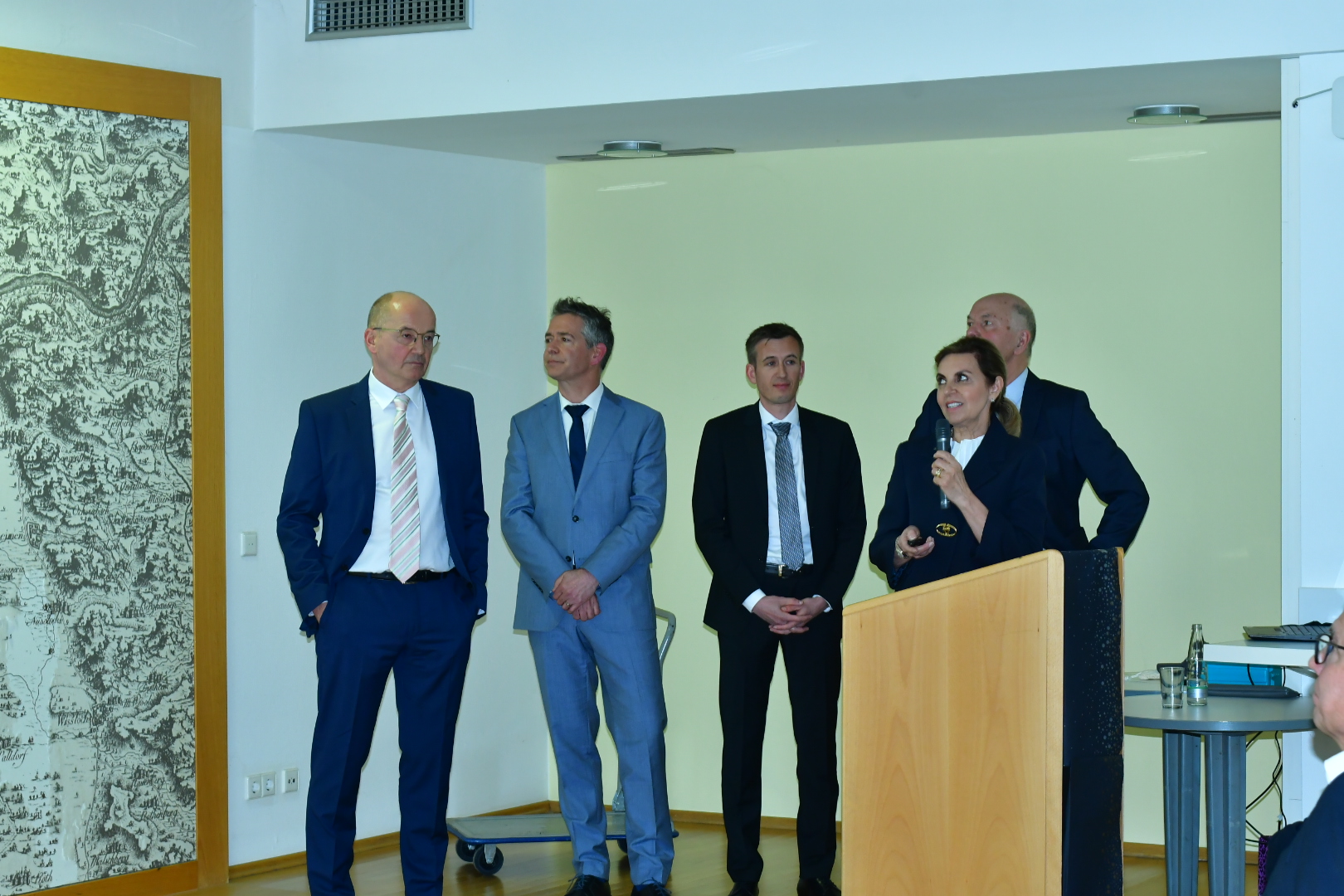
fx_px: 2800
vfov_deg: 18.2
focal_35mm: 75
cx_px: 672
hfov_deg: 27.0
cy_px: 448
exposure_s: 1/30
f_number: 7.1
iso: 1100
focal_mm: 50
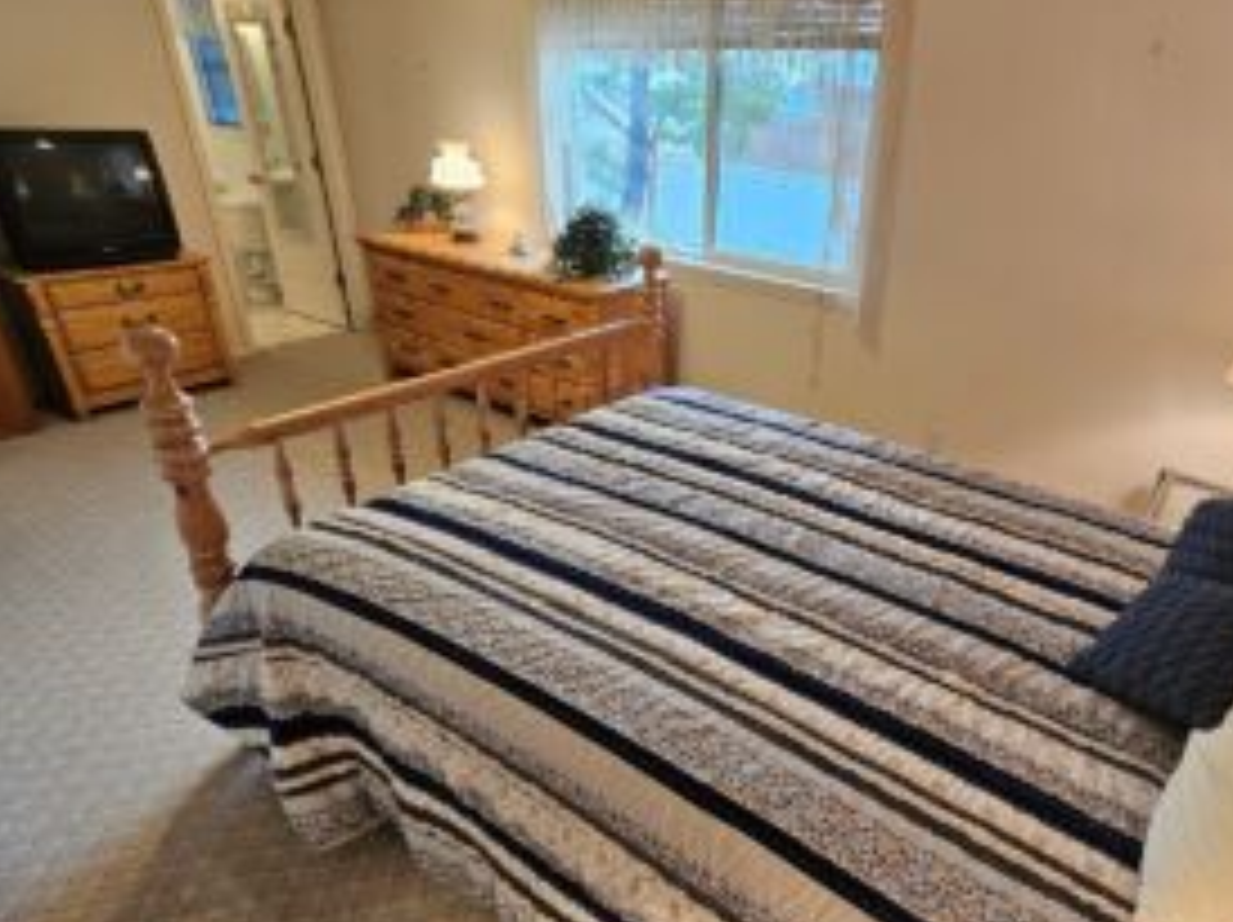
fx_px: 676
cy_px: 508
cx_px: 752
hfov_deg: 83.5
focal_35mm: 19
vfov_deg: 68.4
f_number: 2.2
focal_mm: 2.2
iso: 200
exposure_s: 1/60
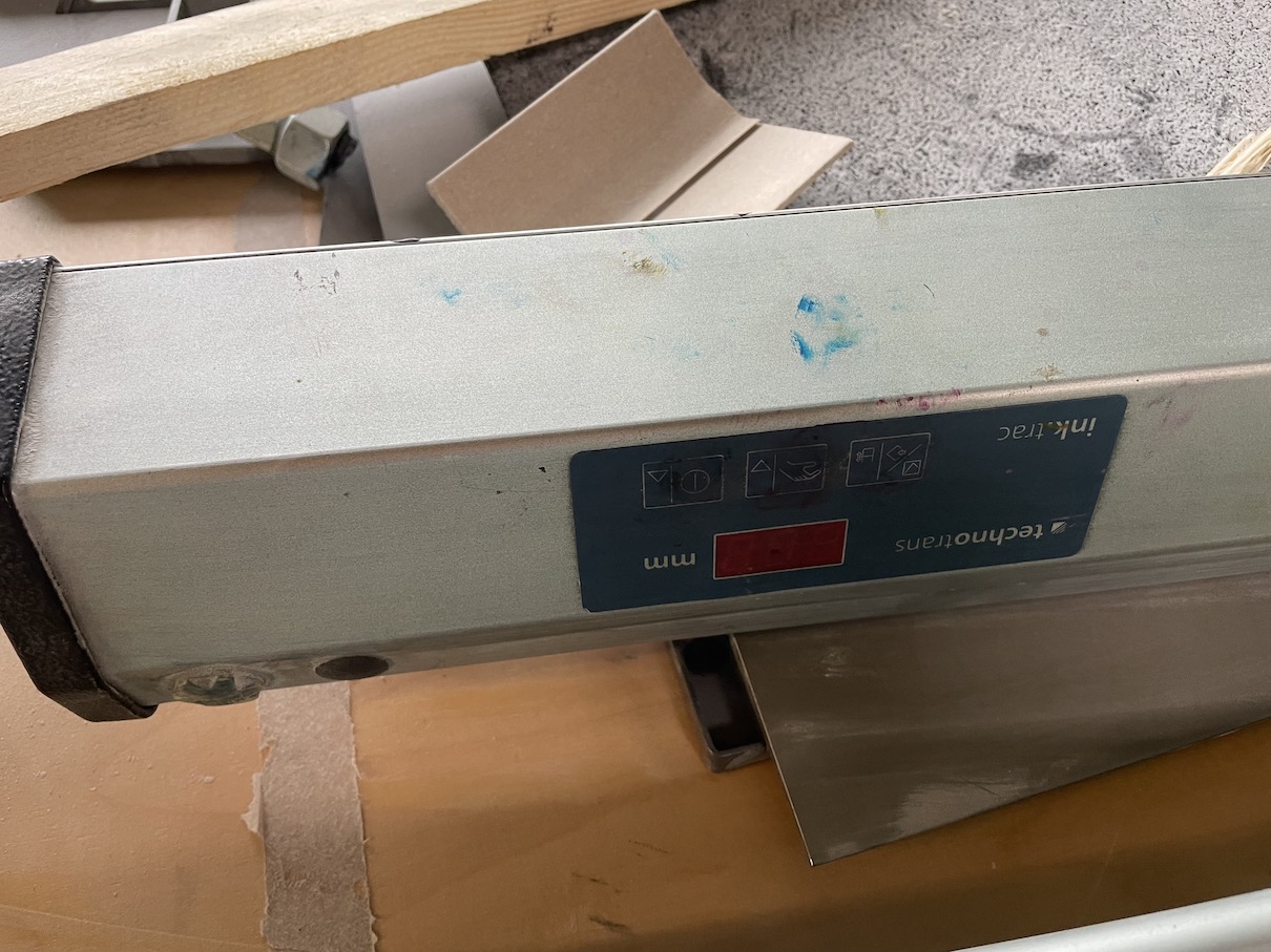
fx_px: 954
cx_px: 636
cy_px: 476
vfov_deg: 53.0
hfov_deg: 67.3
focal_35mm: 26
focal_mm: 4.2
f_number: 1.6
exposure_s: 1/50
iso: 80
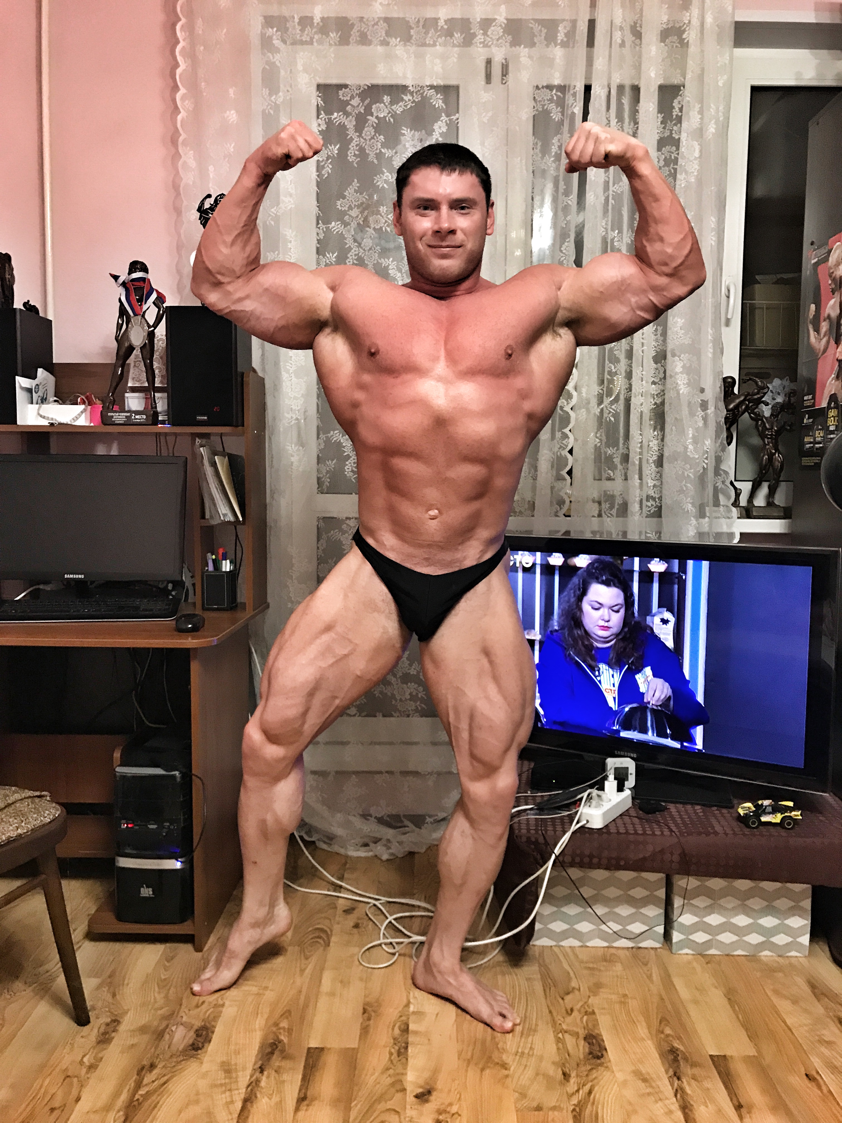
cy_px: 562
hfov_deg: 49.7
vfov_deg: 63.4
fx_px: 908
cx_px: 421
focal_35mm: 28
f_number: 1.8
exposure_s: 1/17
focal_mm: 3.99
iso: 100
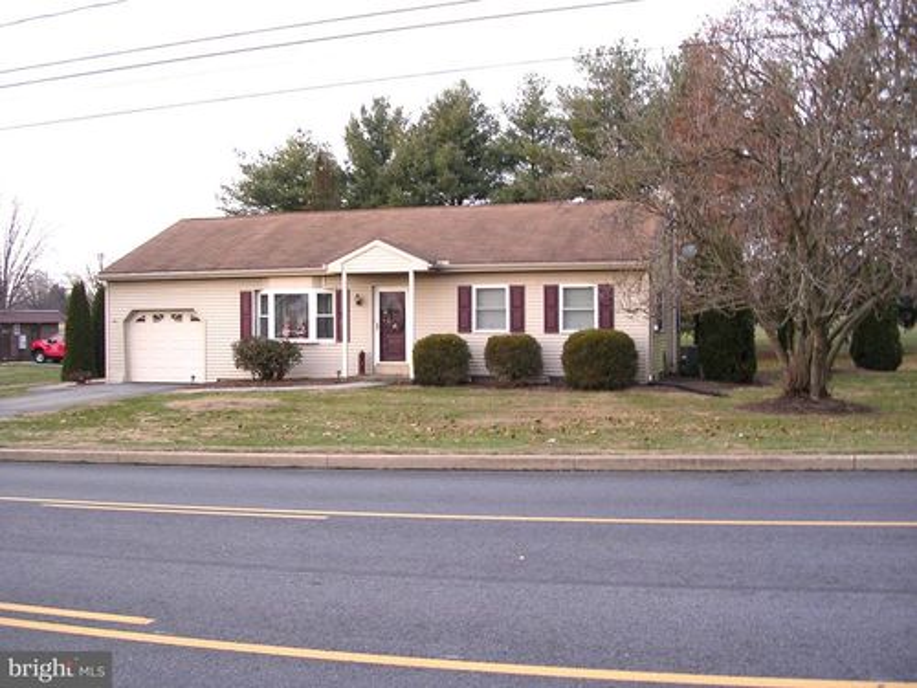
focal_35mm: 38
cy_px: 344
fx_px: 1007
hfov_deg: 49.0
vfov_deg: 37.7
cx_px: 458
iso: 100
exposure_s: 1/45.8
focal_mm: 5.8
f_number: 2.8
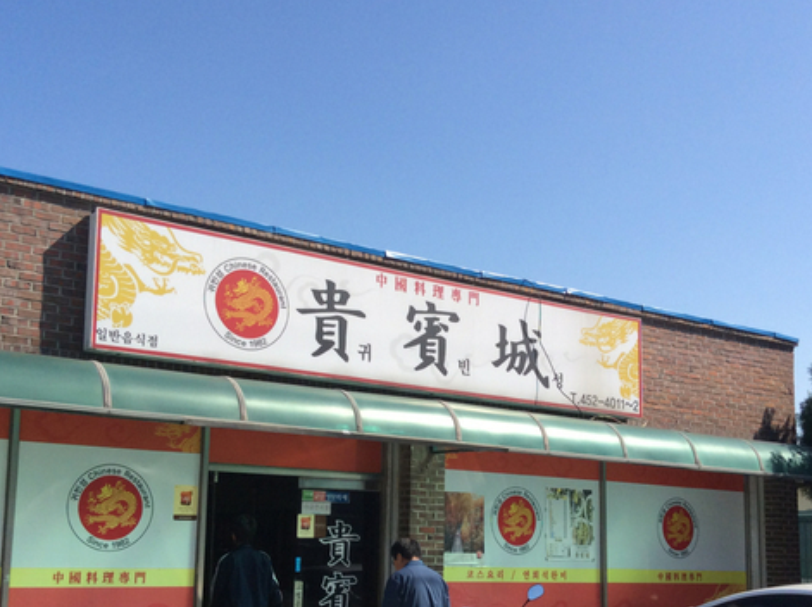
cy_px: 407
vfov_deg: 29.4
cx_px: 413
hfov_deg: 39.0
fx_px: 1148
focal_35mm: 49
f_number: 2.4
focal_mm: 3.3
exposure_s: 1/1506
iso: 32
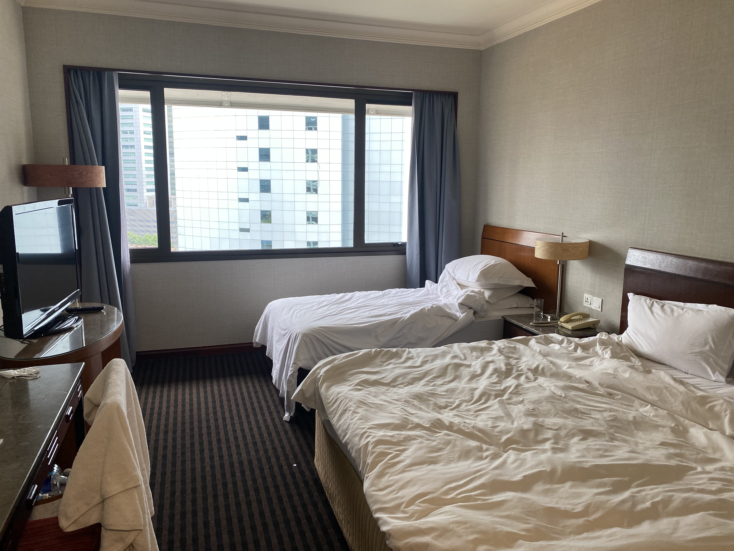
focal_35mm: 26
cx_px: 367
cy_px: 276
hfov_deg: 67.3
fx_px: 551
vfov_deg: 53.1
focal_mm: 4.25
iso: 64
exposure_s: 1/100
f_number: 1.8
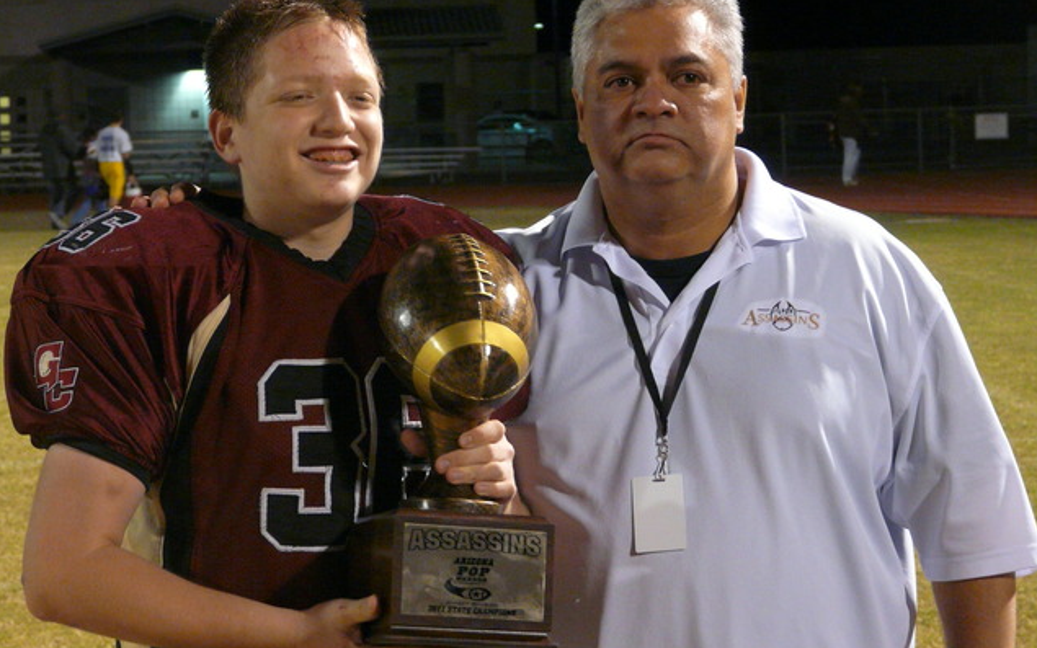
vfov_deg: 9.4
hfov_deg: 14.9
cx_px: 516
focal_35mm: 140
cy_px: 310
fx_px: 3957
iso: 400
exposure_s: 1/20
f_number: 3.6
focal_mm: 21.6
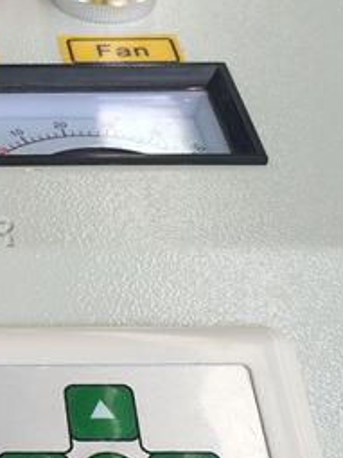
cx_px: -172
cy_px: 226
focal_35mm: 91
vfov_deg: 21.5
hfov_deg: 15.0
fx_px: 1203
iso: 32
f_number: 2.2
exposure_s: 1/331
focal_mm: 4.15
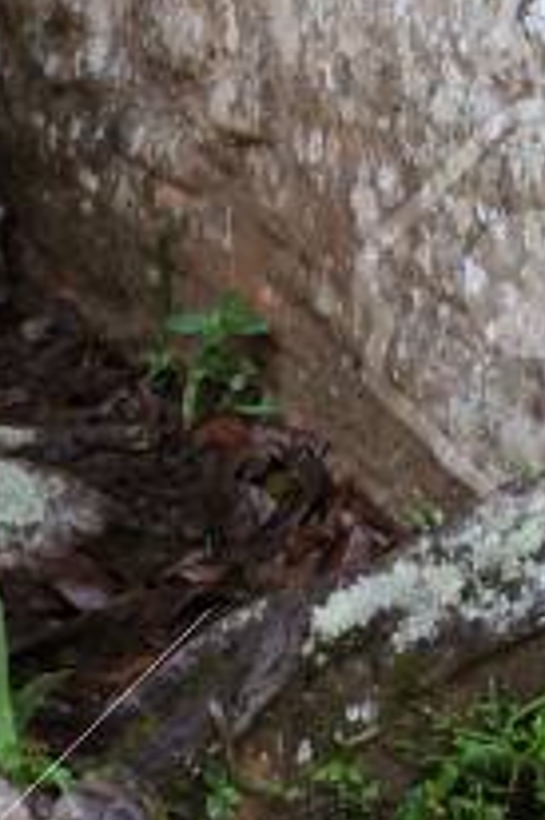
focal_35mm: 265
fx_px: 6027
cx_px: 392
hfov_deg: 5.2
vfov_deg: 7.6
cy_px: -454
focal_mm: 28
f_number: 4
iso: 200
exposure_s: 1/60
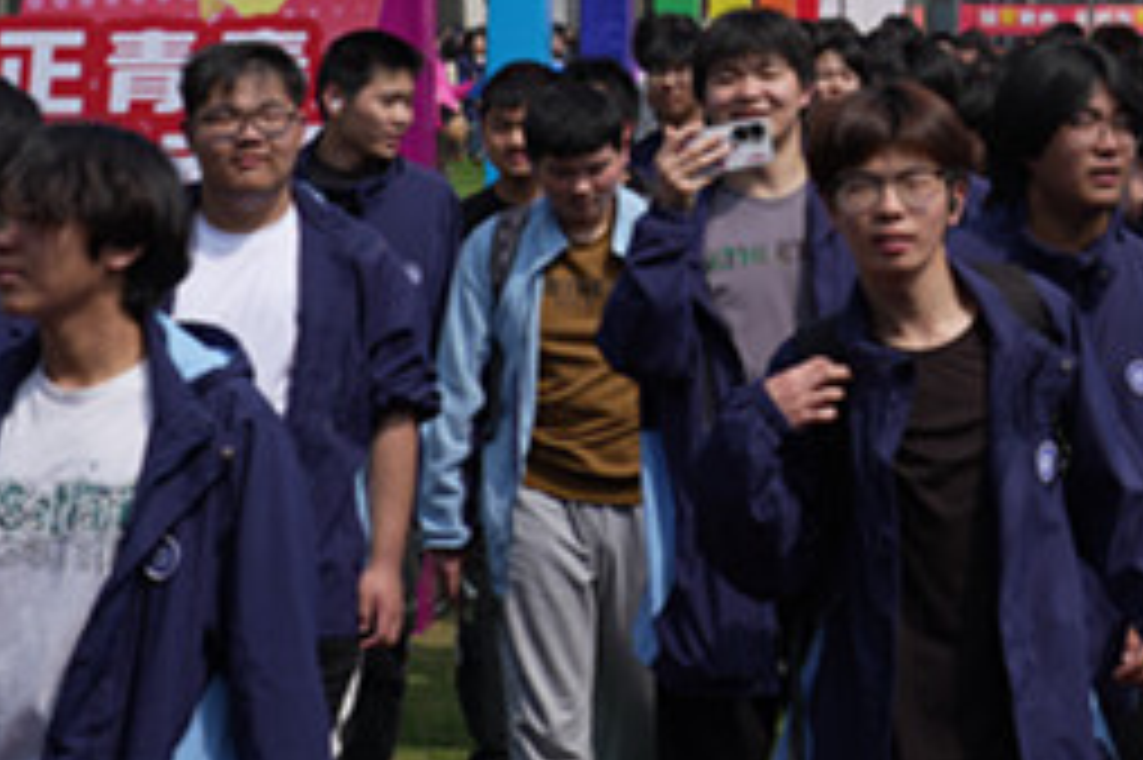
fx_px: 3522
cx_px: 1197
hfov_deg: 17.9
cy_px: -54
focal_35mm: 111
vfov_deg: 12.1
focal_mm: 47
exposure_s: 1/400
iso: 160
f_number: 10
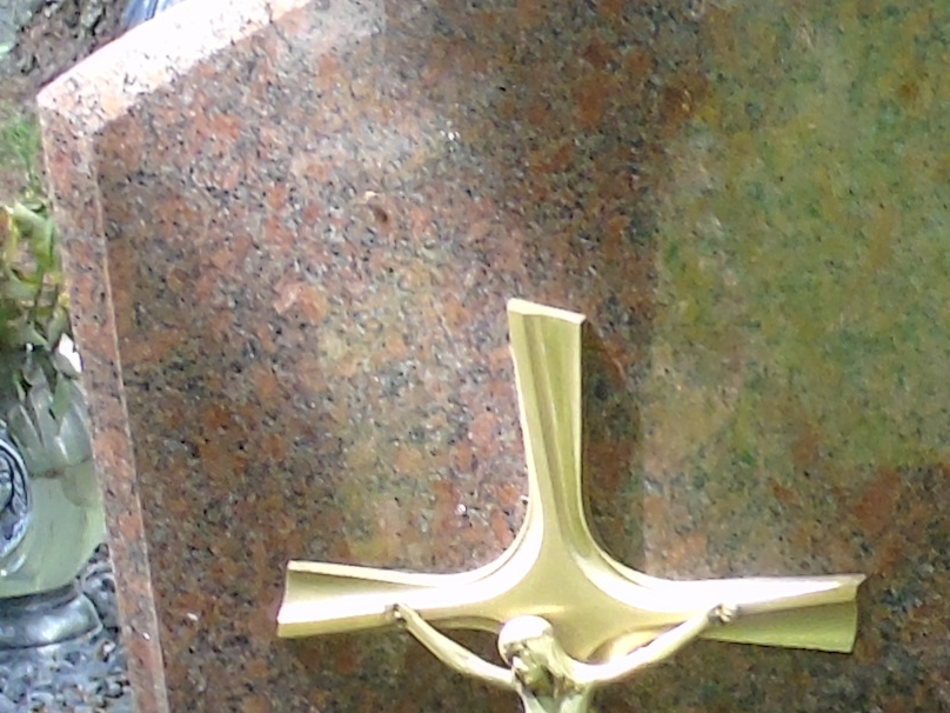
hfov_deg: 7.6
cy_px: 866
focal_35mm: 255
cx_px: 1500
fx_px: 6998
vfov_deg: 5.8
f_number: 3.9
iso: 100
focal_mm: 7.1
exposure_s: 1/30
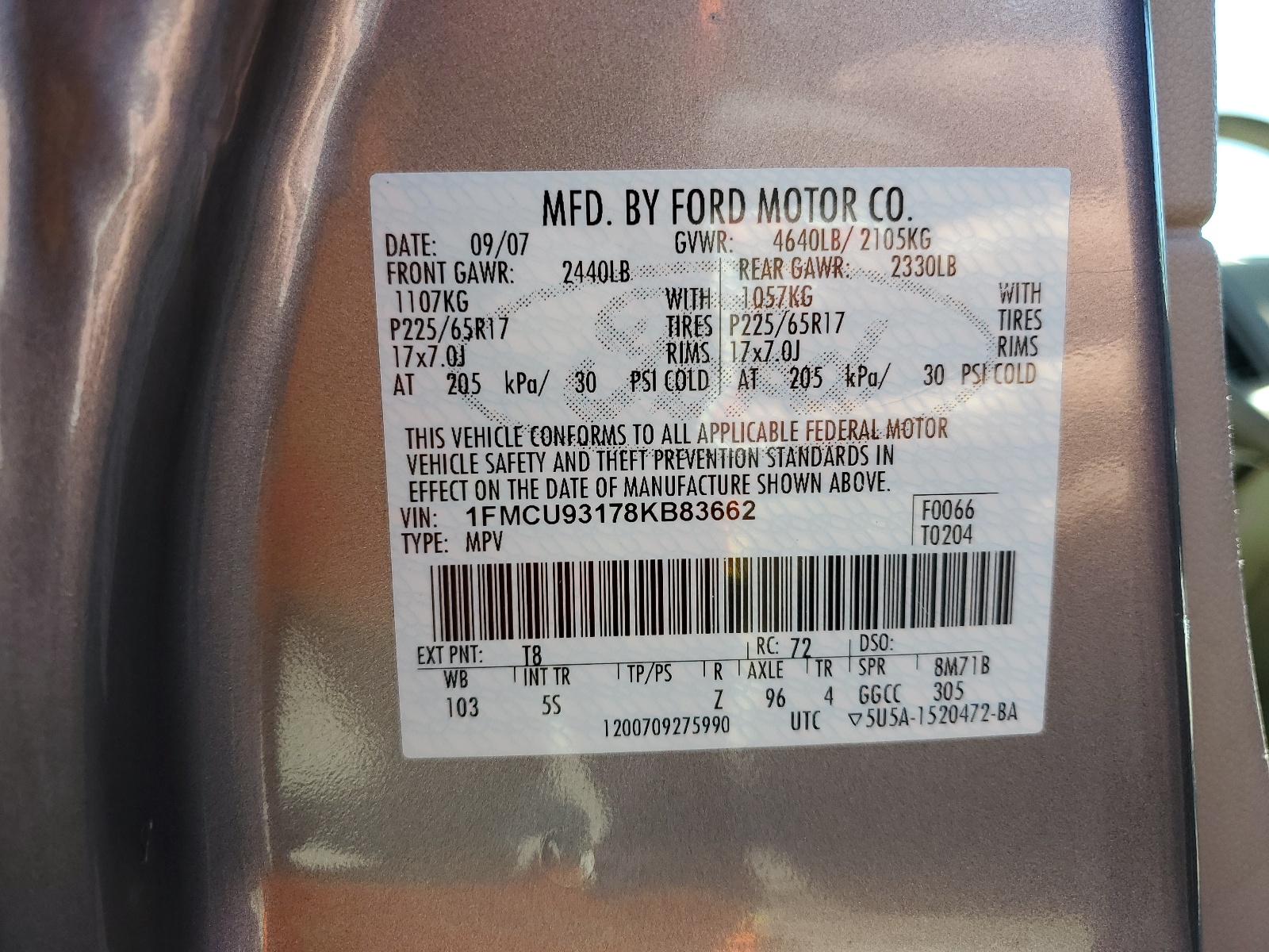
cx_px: 634
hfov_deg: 67.3
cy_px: 476
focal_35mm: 26
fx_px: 953
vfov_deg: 53.1
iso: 50
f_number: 1.5
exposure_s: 1/370
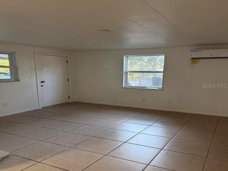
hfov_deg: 71.6
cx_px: 114
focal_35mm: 24
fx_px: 158
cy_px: 86
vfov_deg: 56.8
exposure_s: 1/60
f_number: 1.78
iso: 125
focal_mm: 6.76
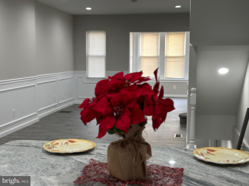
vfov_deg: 30.3
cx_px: 124
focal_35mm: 48
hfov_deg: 39.7
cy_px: 93
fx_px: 345
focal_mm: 6.86
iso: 125
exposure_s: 1/120
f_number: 1.78
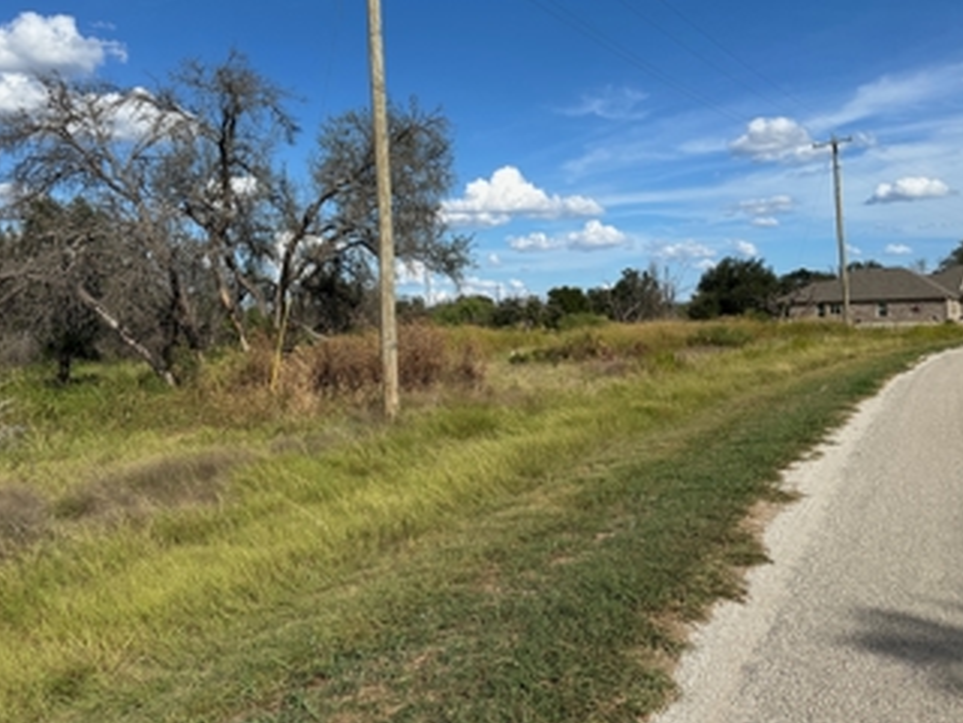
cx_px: 451
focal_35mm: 30
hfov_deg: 59.9
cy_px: 286
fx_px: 835
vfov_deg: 46.5
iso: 80
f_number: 1.78
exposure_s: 1/5848
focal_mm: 6.86
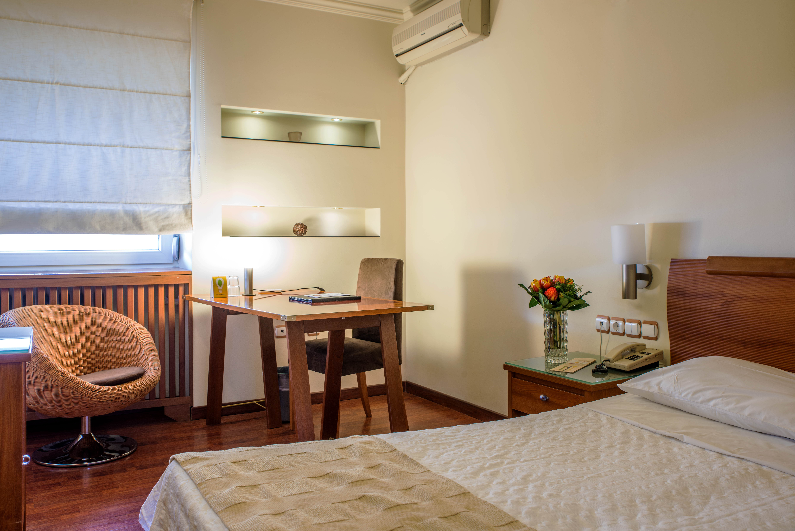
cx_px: 398
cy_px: 266
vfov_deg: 38.9
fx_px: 751
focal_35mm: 34
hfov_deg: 55.8
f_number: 11
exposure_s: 3
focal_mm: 34
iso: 100
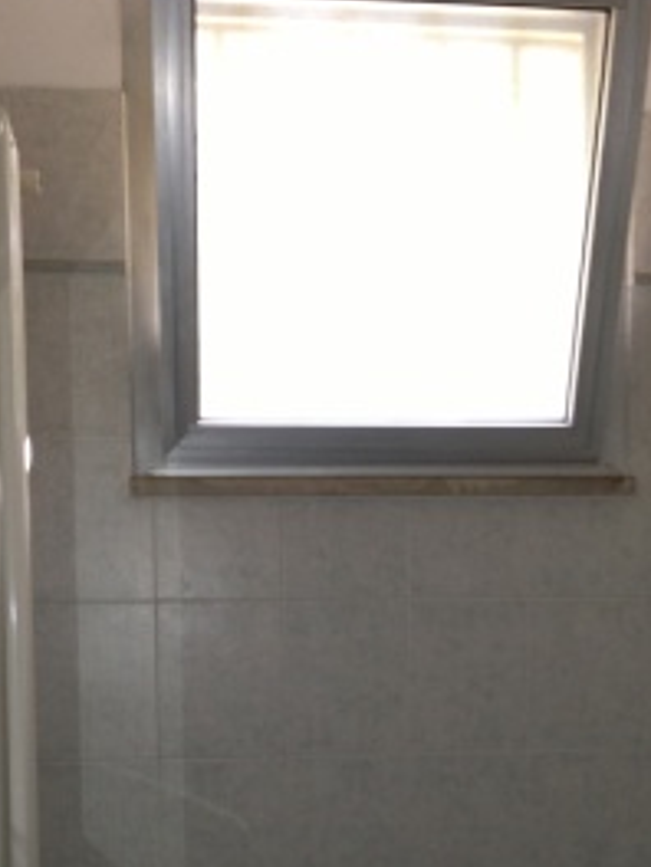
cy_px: 686
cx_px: 342
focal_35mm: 56
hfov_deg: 26.1
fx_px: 1404
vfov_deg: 33.4
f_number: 2.4
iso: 100
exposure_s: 1/20
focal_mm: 4.13
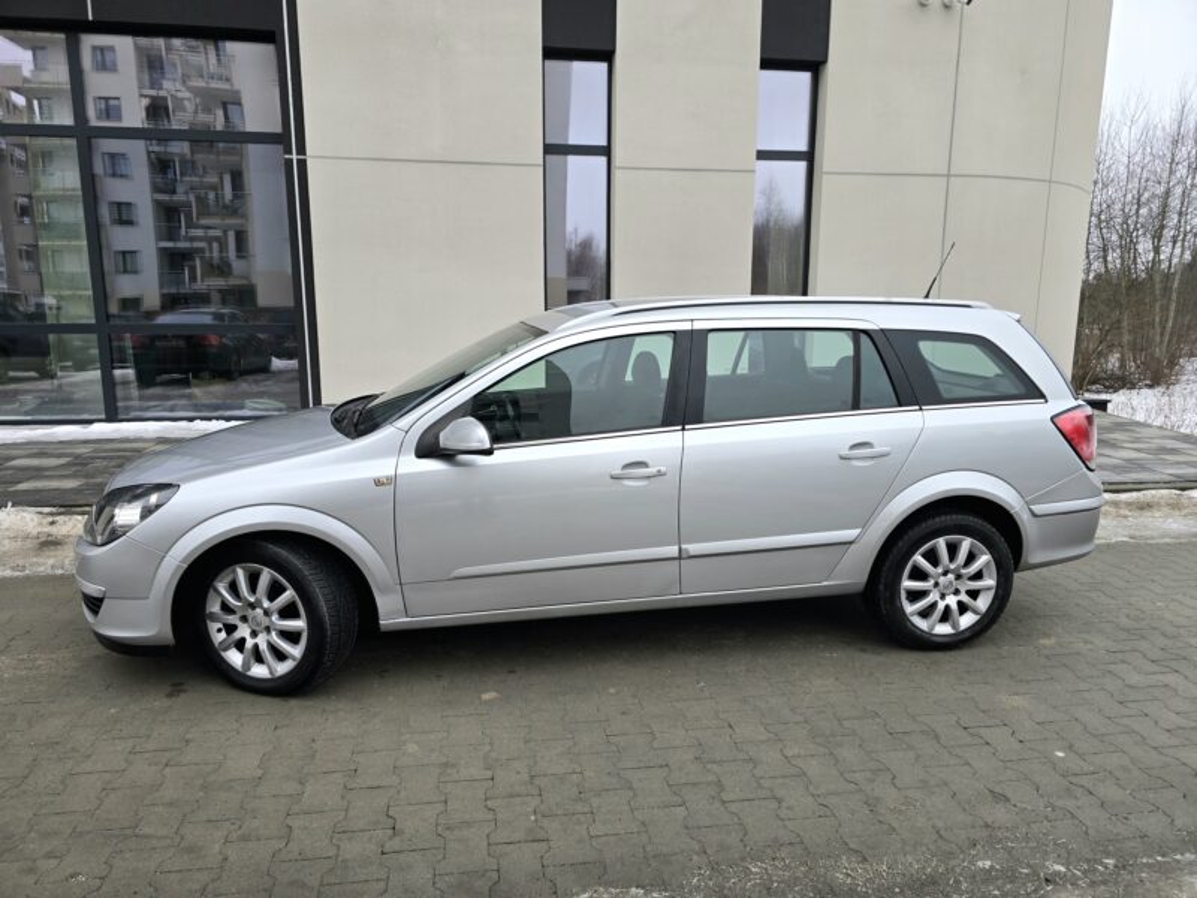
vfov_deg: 58.9
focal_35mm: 23
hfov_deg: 73.9
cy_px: 449
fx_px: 795
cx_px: 598
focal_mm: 6.3
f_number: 1.7
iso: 40
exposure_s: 1/182
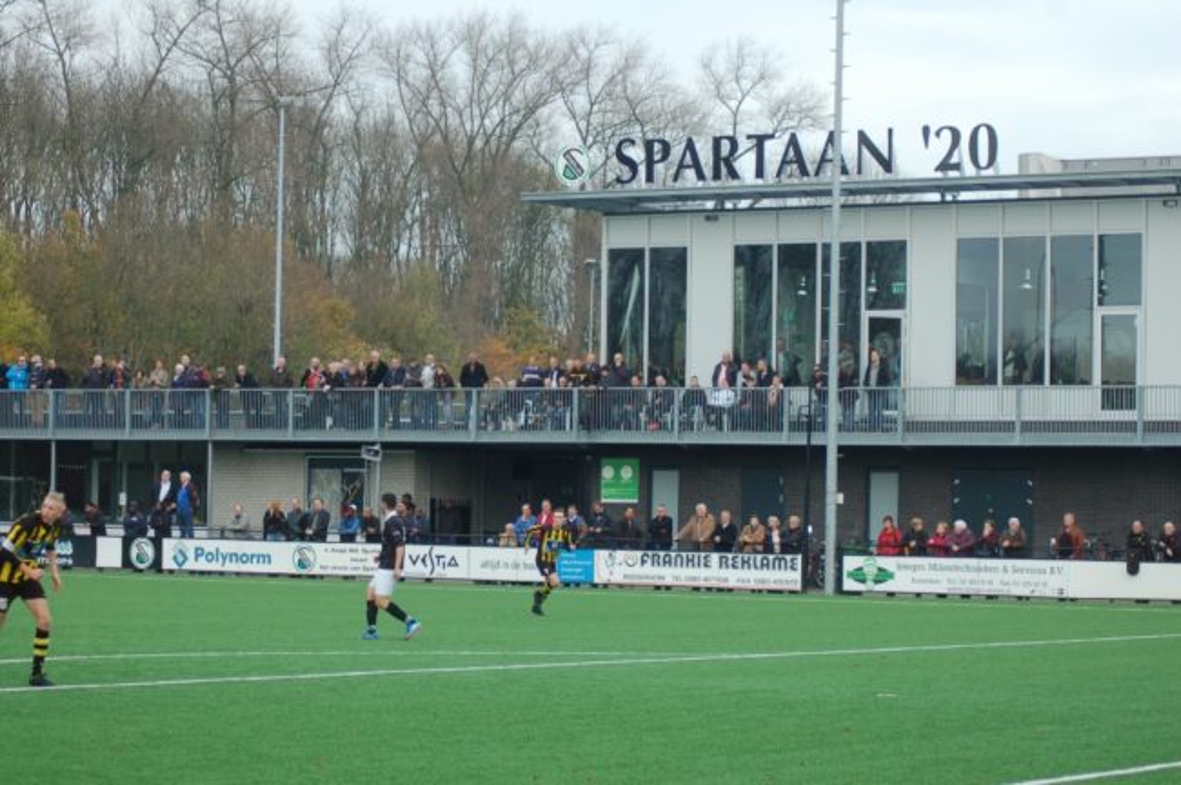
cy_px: 392
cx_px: 590
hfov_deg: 19.5
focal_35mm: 105
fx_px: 3441
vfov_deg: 13.0
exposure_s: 1/200
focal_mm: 70
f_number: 4
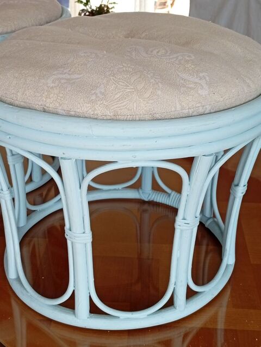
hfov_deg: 27.1
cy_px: 174
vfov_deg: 35.5
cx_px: 130
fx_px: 541
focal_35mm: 54
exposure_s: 1/50
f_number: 1.8
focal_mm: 3.98
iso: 73
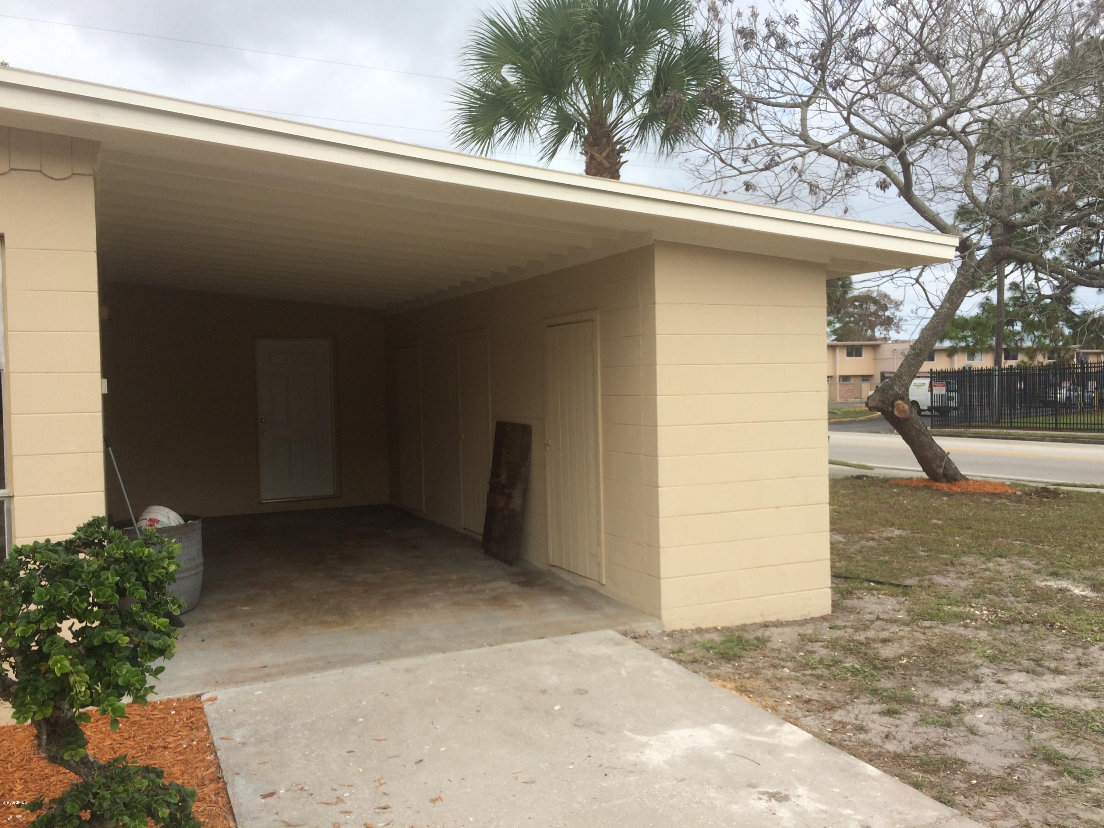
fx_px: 925
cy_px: 414
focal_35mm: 29
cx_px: 552
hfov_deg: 61.7
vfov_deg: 48.2
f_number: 2.2
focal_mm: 4.15
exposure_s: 1/1368
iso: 32
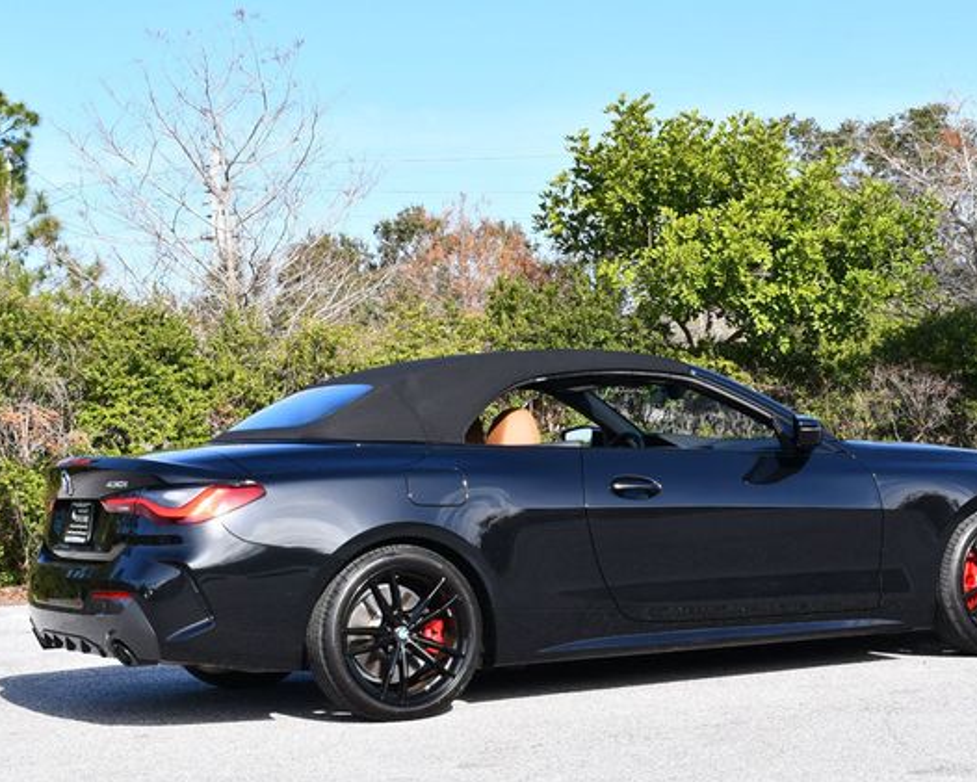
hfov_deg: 23.8
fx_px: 2314
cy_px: 396
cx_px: 544
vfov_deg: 19.2
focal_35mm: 80
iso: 160
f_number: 8
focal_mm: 35
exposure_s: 1/250
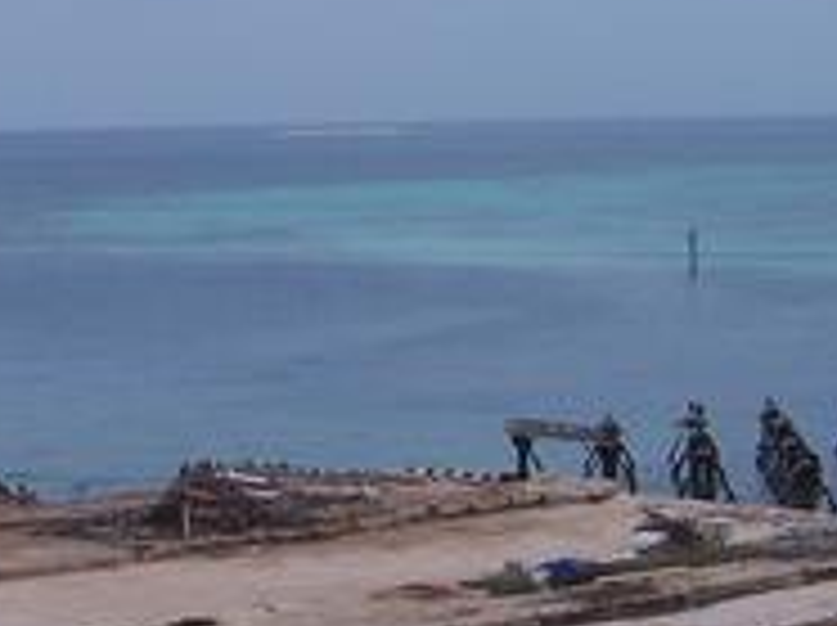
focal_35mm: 124
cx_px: 216
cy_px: 432
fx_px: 2994
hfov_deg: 15.8
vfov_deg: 11.9
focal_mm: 6
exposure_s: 1/1000
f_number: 4.8
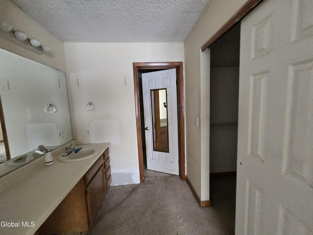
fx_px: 118
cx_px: 156
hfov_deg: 106.2
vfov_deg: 89.9
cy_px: 118
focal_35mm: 13
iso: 800
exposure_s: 1/60
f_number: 2.2
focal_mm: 2.2
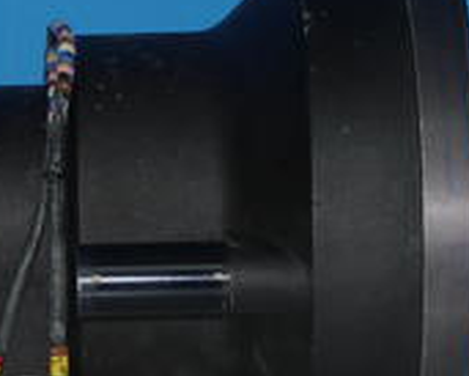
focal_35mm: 210
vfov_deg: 7.4
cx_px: 25
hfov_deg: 9.1
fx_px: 2917
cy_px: 242
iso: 400
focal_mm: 46
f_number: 11
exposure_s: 1/60
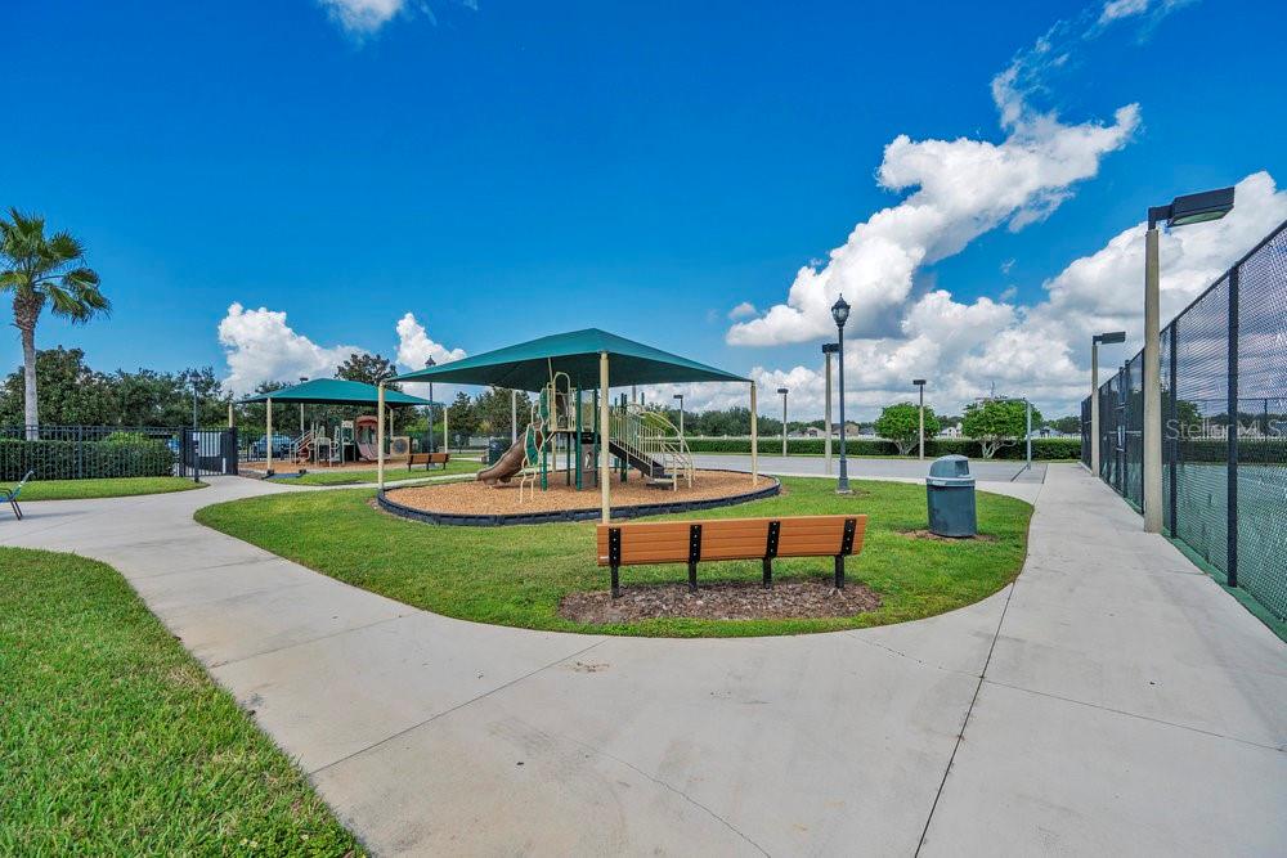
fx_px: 501
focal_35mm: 14
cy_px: 429
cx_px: 644
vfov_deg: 81.2
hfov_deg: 104.2
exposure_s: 1/2500
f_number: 6.3
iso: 400
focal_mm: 14
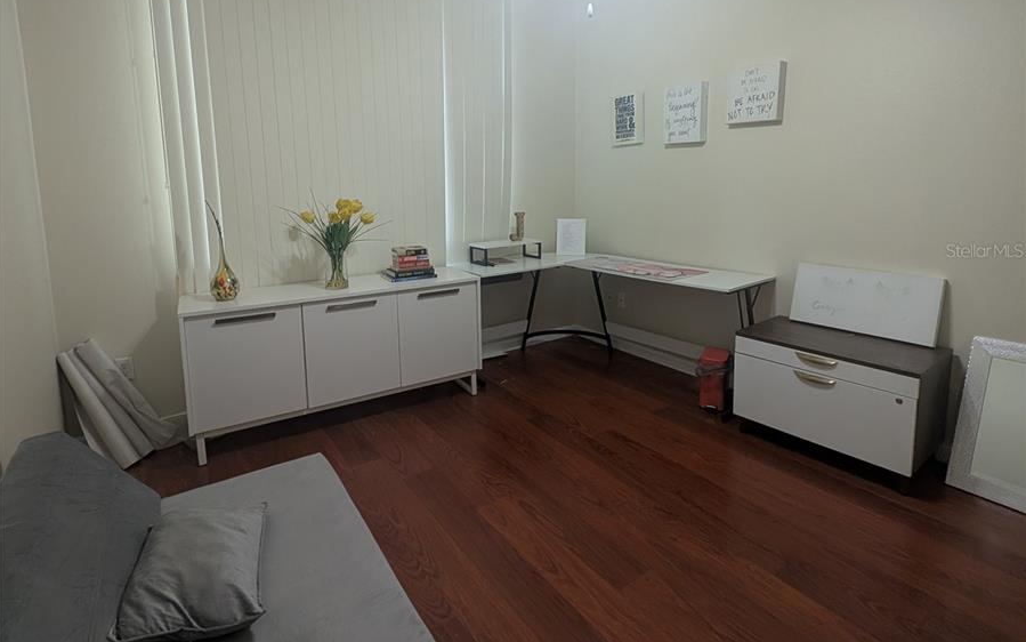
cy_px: 250
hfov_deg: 94.4
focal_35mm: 17
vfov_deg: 67.2
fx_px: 475
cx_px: 512
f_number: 1.95
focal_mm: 2.23
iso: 186
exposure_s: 1/120
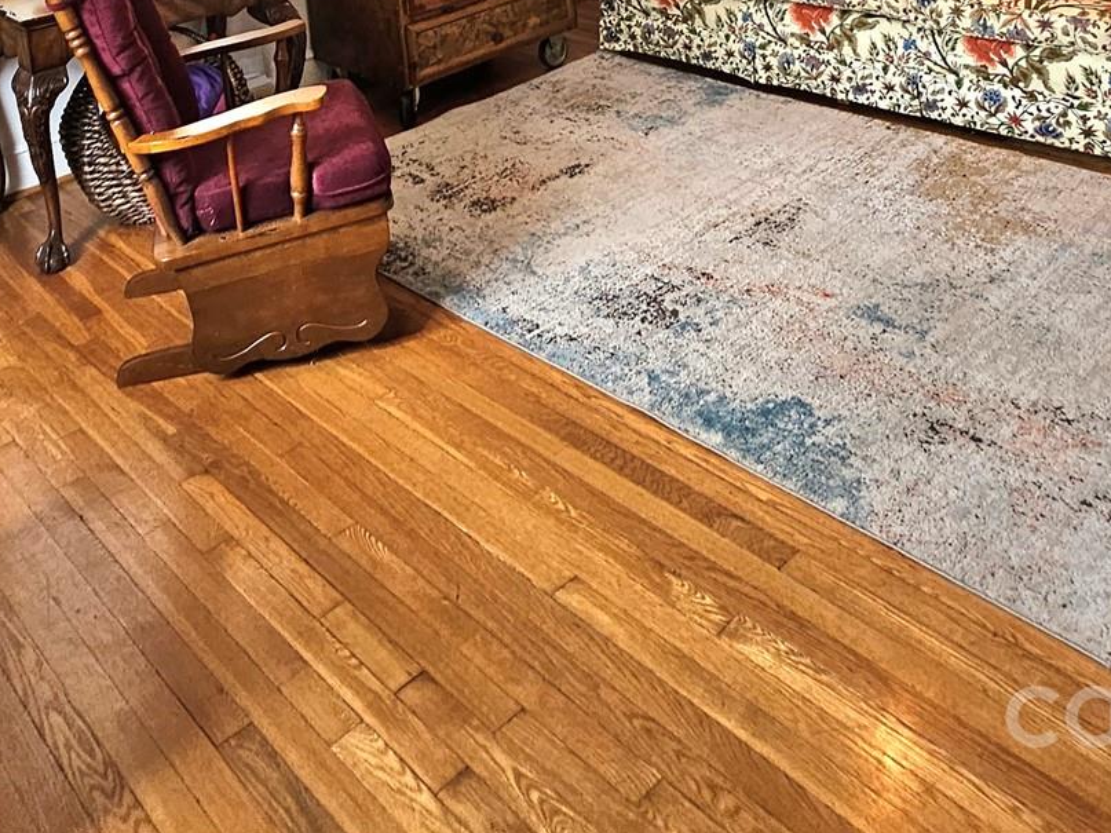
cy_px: -220
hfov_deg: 54.3
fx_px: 1059
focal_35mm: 33
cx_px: 374
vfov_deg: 33.1
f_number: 2.2
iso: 125
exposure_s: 1/60.2
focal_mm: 2.2
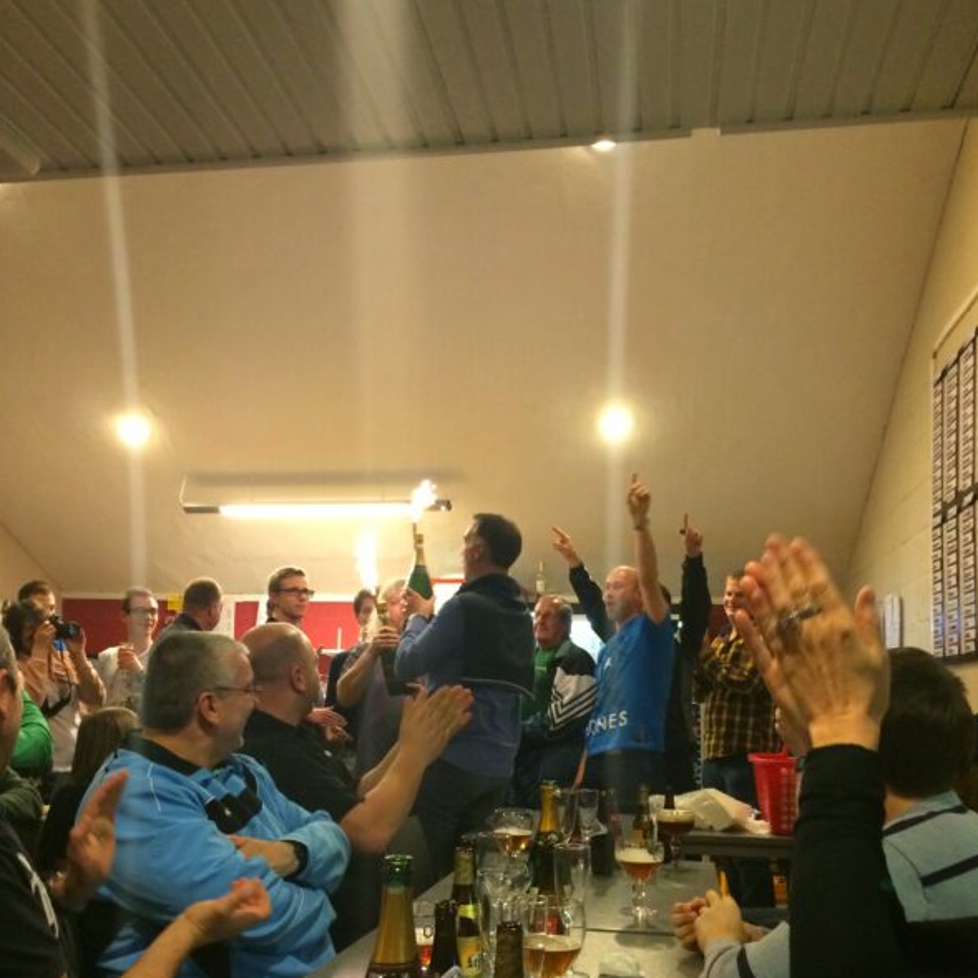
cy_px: 631
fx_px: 1151
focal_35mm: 36
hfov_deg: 46.0
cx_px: 487
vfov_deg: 45.5
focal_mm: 4.12
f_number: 2.2
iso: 320
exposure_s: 1/30
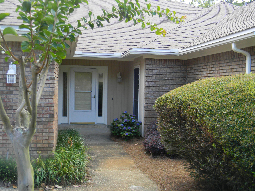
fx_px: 302
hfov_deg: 45.8
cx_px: 128
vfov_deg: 35.1
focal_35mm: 41
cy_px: 96
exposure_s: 1/57.6
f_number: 3.8
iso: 80
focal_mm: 7.3
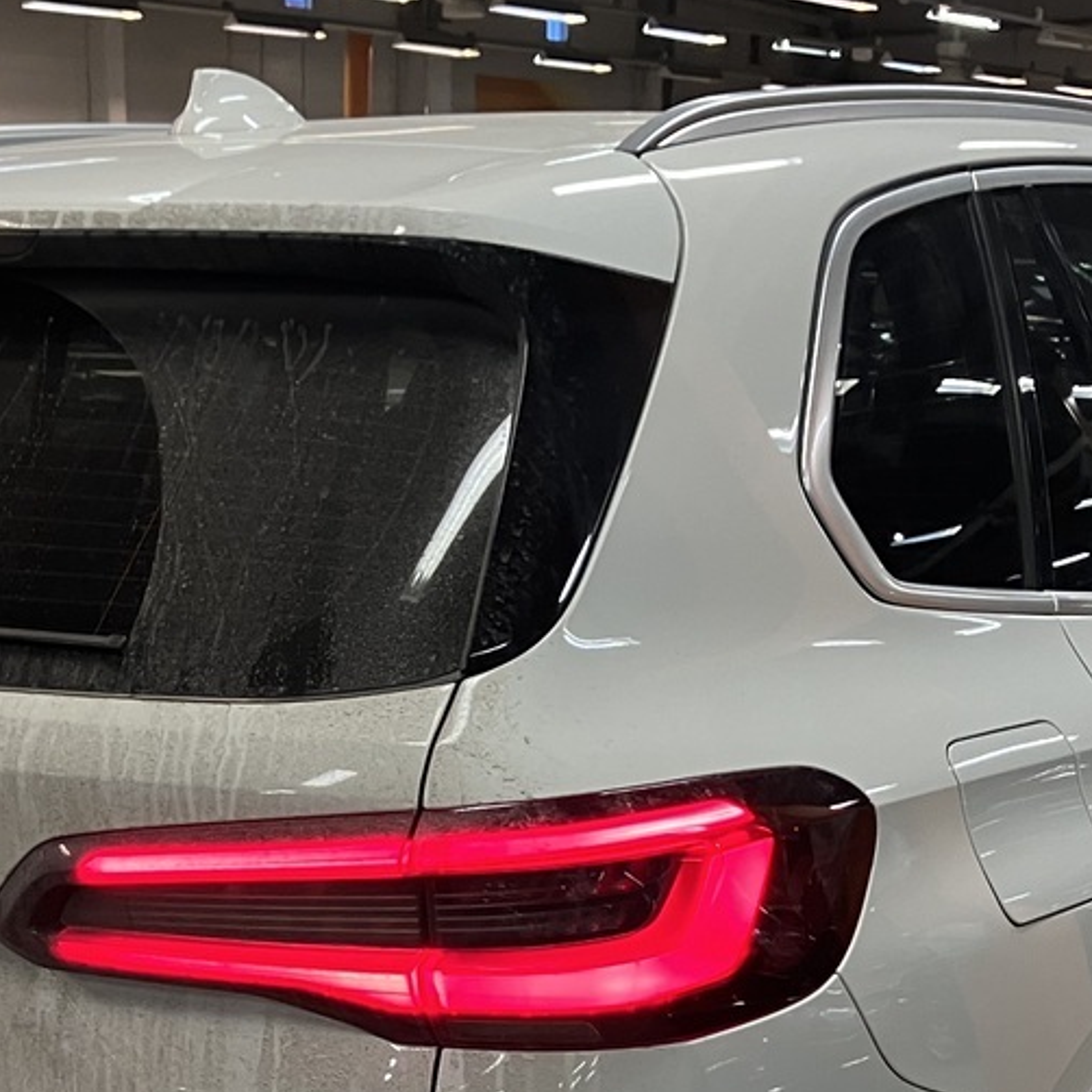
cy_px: 975
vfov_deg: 23.7
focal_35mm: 71
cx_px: 415
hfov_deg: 24.3
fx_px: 2534
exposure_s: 1/50
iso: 80
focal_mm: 3.99
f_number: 1.8
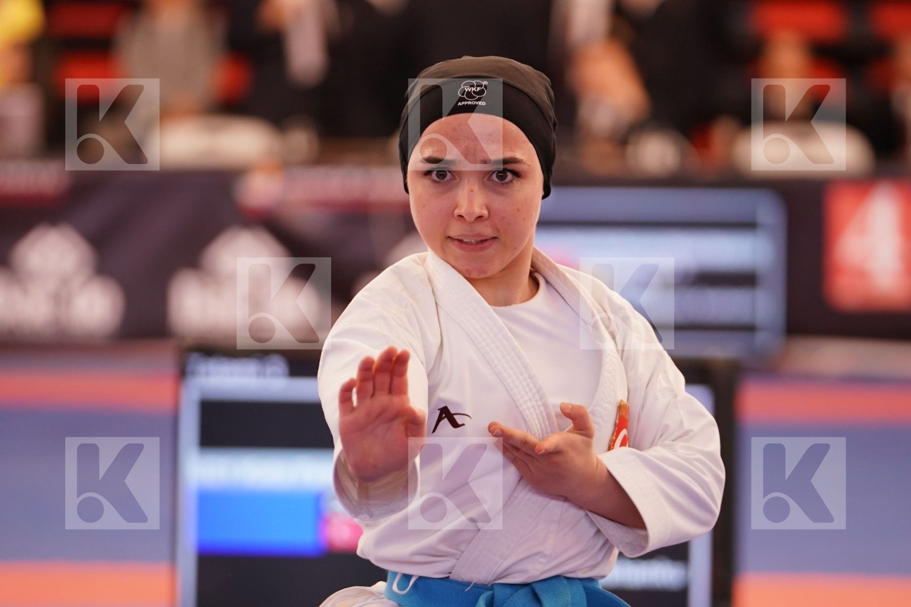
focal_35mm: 256
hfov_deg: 8.0
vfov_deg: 5.4
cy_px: 304
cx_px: 456
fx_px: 6478
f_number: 2.8
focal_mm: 171
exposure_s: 1/500
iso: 1250
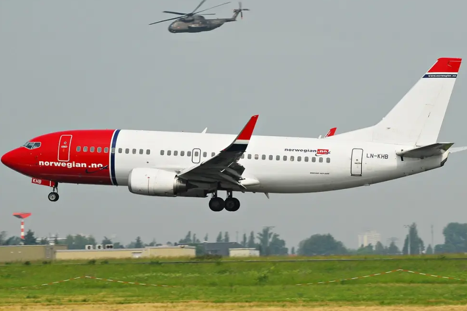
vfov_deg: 7.2
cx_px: 239
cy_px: 157
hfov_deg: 10.7
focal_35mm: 192
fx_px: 2491
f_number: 8
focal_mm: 122
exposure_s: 1/500
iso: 100
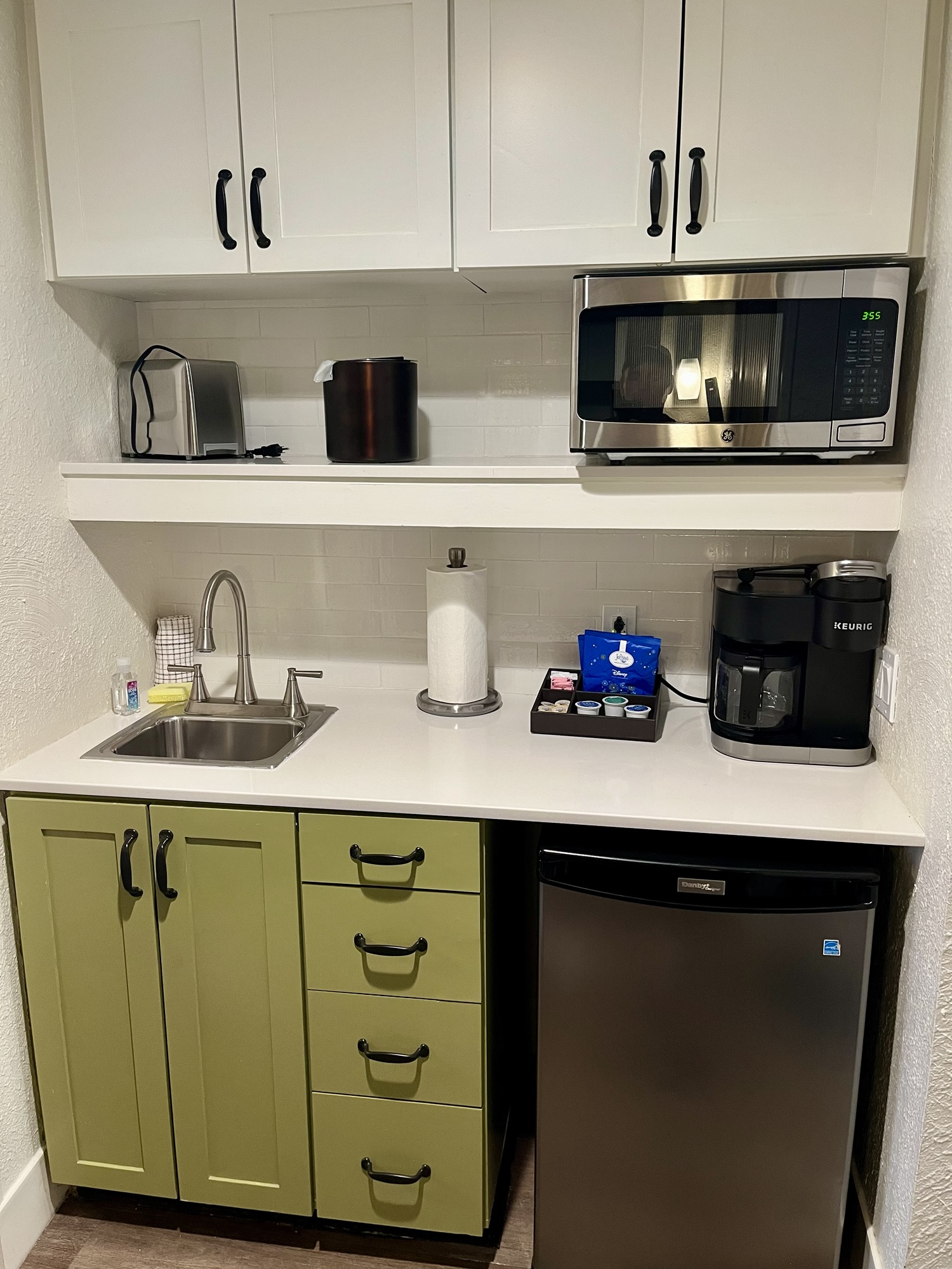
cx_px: 476
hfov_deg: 53.1
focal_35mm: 26
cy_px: 634
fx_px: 953
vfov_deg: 67.3
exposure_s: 1/42
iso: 160
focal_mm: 5.1
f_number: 1.6
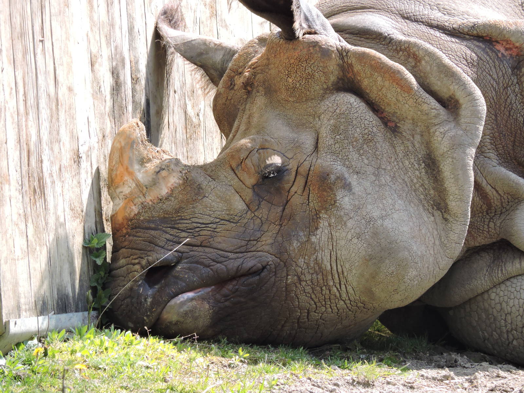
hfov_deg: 2.6
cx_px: 262
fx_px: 11353
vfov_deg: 2.0
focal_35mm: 750
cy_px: 196
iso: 280
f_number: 5.1
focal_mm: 133.8
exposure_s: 1/400
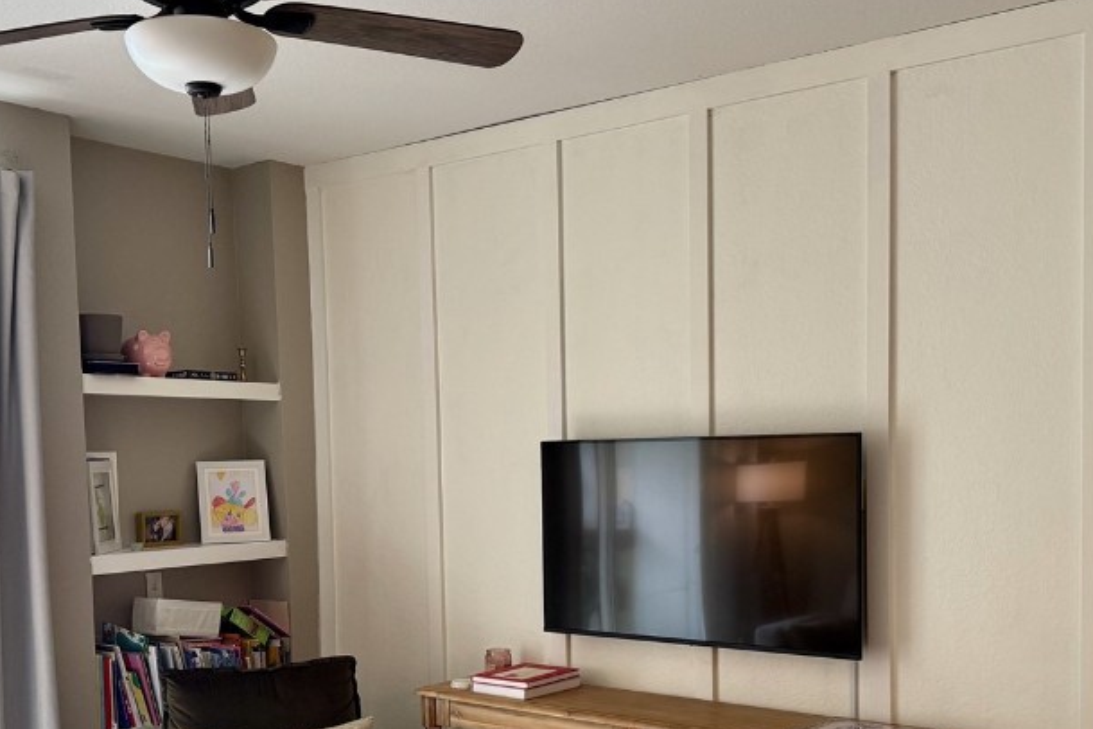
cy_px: 537
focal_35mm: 42
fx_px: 1275
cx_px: 506
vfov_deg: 31.4
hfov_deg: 46.4
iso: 200
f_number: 1.78
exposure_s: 1/60
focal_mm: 6.76
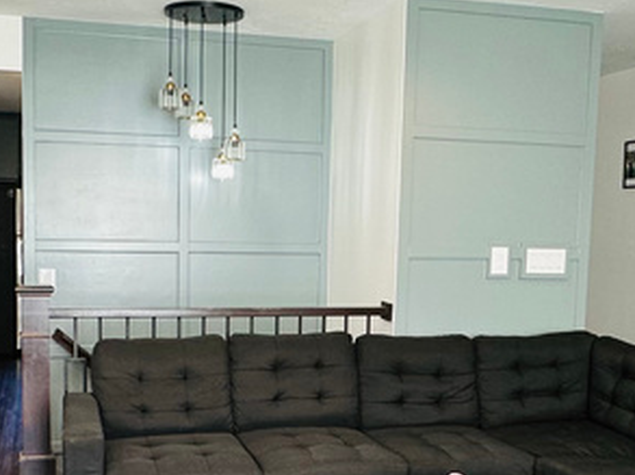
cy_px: 323
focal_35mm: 49
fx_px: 898
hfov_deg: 38.9
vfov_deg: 29.4
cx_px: 282
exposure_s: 1/120
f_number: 2.2
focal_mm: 2.22
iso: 160
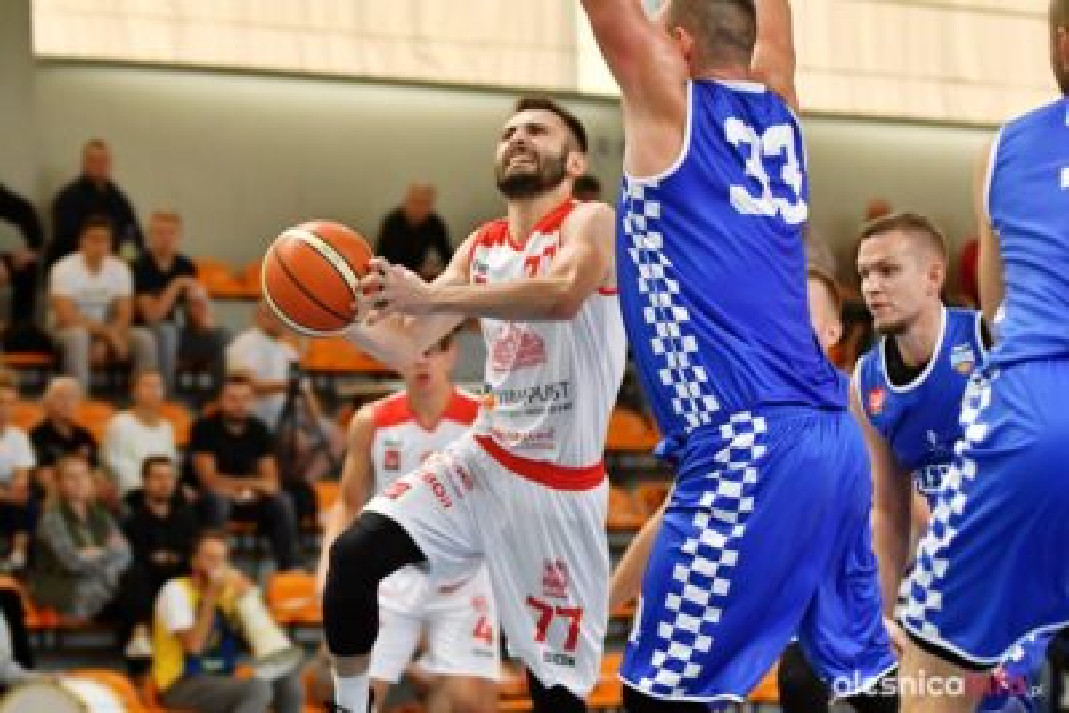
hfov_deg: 12.8
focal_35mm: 160
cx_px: 534
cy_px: 356
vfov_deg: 8.6
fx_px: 4753
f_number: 2.8
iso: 1600
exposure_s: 1/800
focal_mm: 80
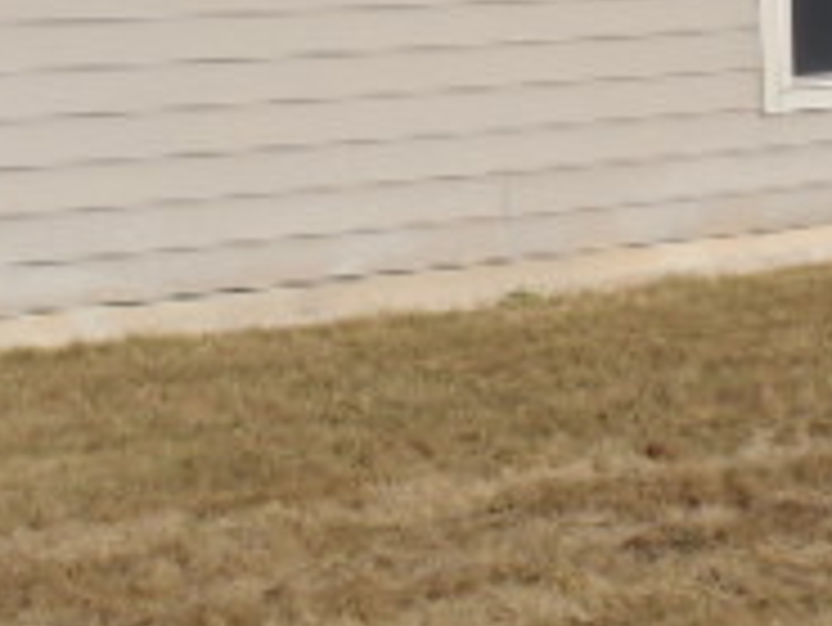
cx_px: 810
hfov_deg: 19.7
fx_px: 2333
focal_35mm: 97
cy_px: -374
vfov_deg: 14.1
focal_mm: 5
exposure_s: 1/1000
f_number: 3.9
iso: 80
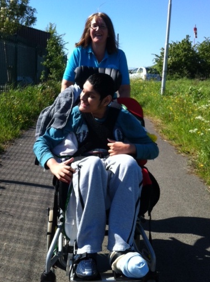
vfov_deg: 42.9
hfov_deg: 32.8
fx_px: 357
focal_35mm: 44
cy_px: 126
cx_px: 94
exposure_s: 1/943
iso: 80
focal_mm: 3.85
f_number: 2.8
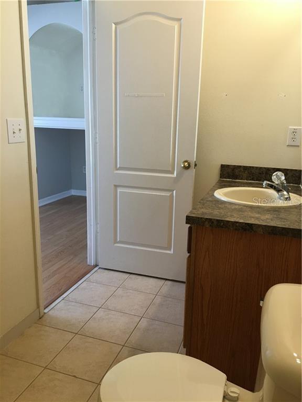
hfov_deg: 48.2
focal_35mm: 29
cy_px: 201
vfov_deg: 61.7
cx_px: 151
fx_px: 337
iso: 40
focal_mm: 4.15
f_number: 2.2
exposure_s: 1/30
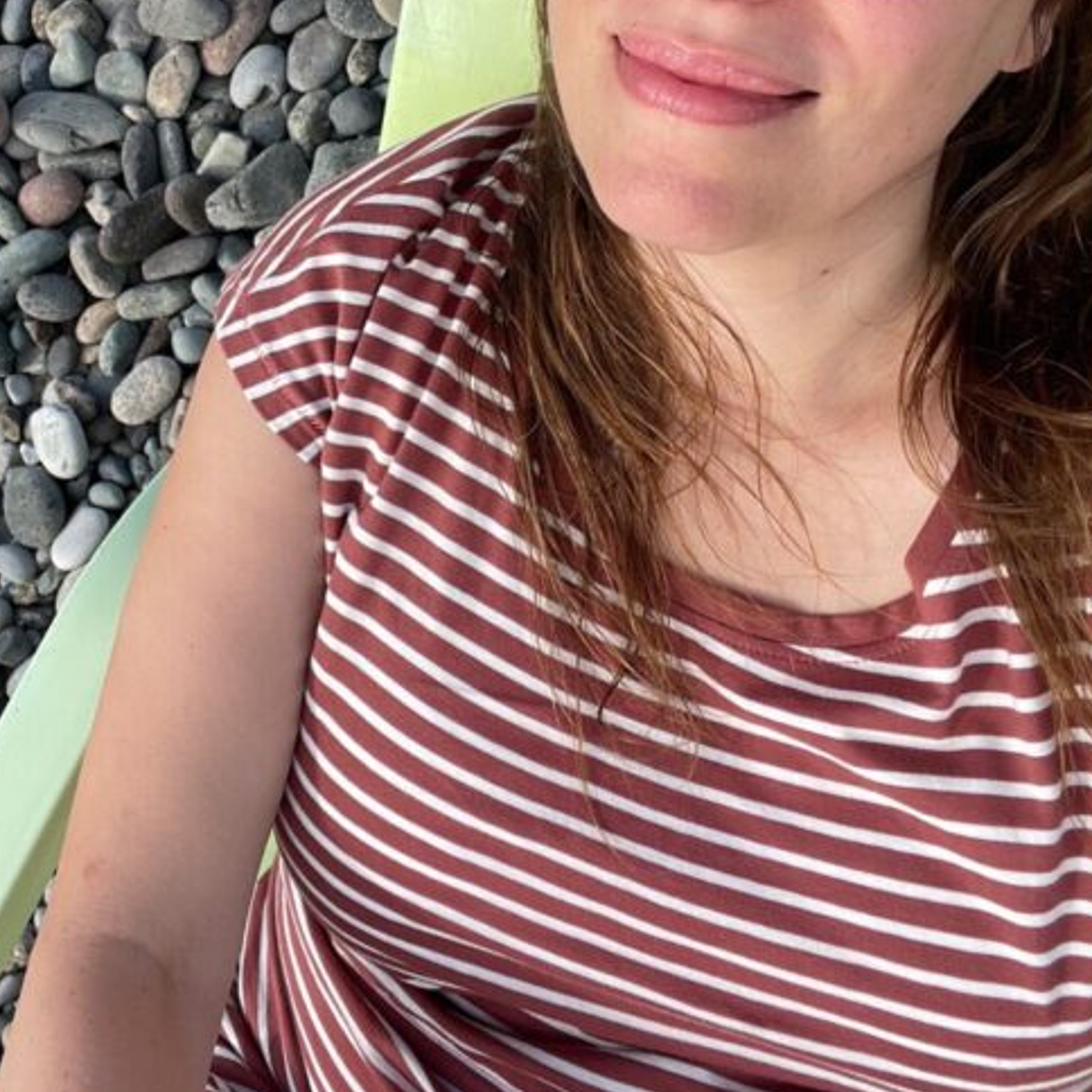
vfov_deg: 38.0
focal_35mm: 43
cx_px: 329
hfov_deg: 38.5
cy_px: 255
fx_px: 1535
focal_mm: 2.71
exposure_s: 1/782
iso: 25
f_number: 2.2
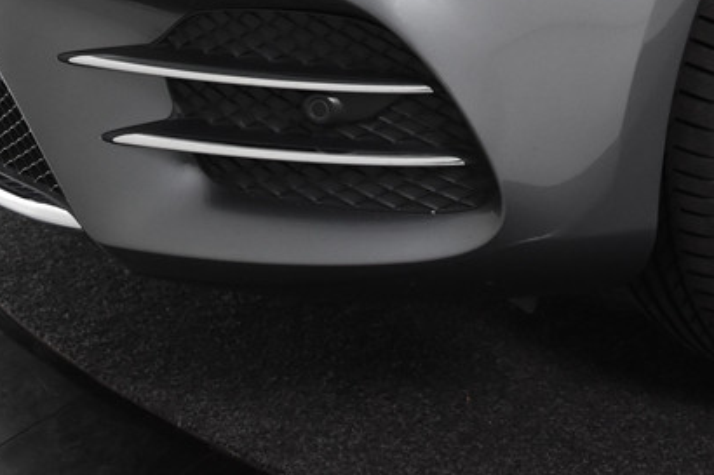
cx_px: 547
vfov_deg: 14.7
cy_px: -72
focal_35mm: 90
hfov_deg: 22.4
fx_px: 1784
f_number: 4.5
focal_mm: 24
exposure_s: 1/80
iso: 1600
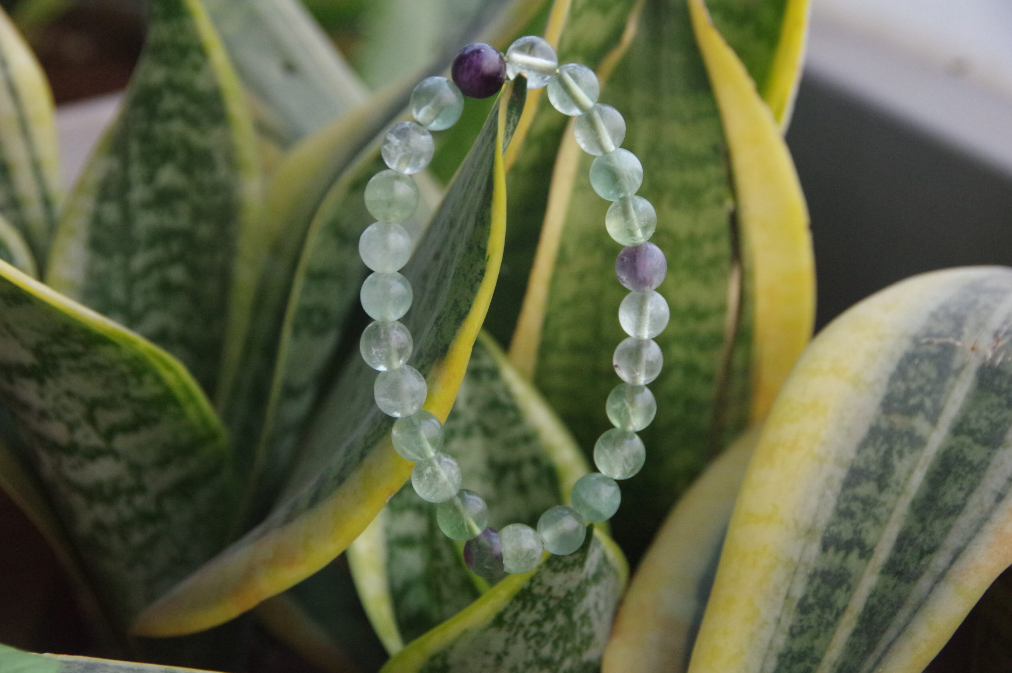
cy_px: 339
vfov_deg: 15.0
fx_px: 2556
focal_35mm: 91
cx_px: 511
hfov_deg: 22.4
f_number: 6.3
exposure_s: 1/125
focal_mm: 60
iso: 3200
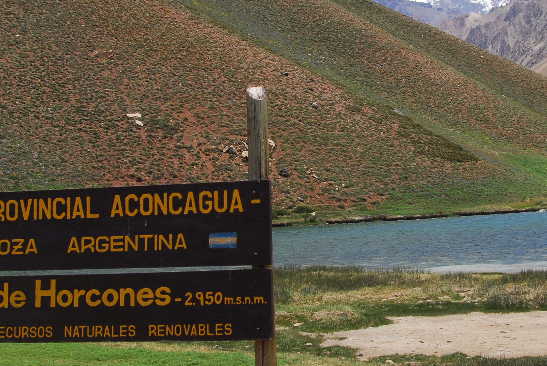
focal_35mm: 68
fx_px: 1034
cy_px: 142
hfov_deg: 29.5
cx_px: 345
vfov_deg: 20.0
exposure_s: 1/250
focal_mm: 24
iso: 100
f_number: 8
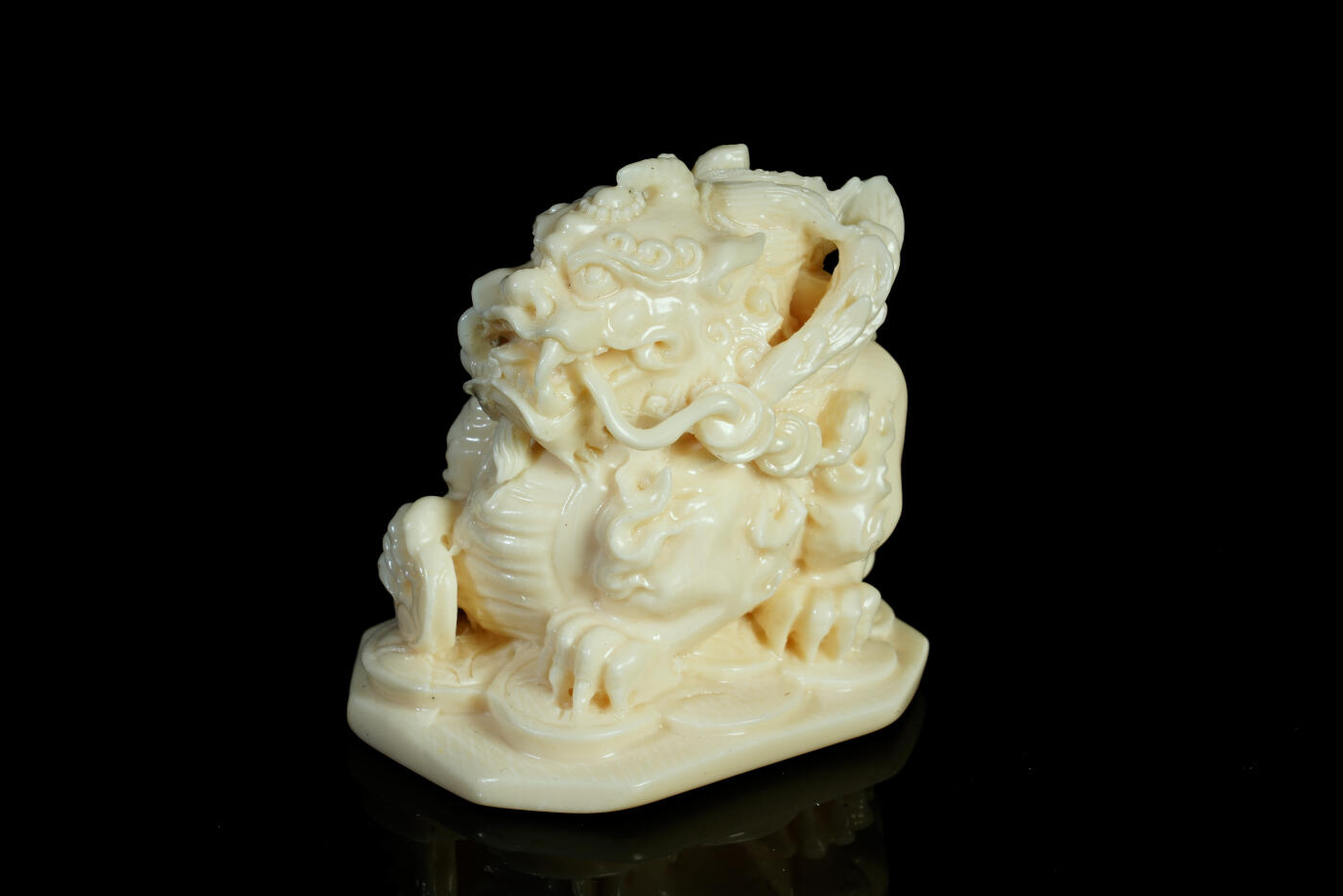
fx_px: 5858
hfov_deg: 13.1
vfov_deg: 8.7
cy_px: 448
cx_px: 672
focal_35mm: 157
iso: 100
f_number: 20
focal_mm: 105
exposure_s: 1/160
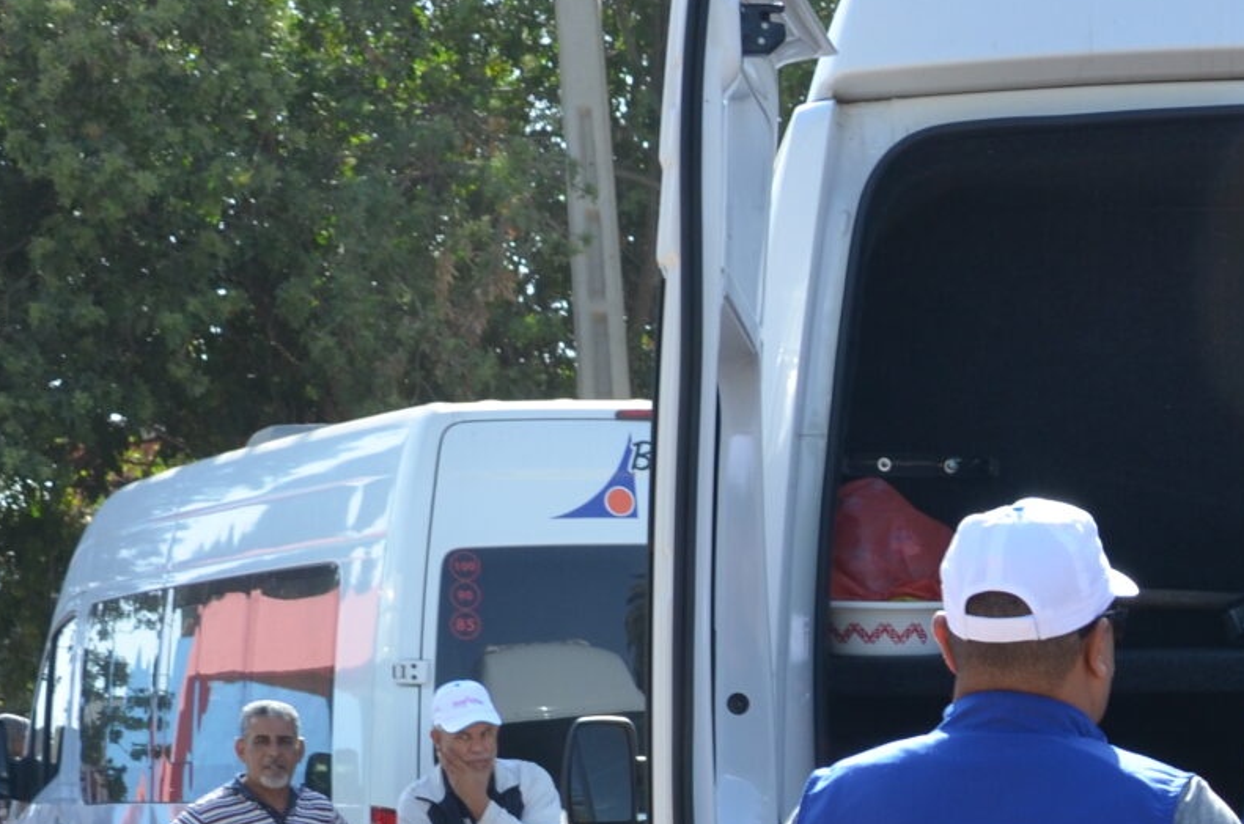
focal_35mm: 136
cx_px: 1441
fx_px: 4690
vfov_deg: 9.7
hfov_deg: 14.7
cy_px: 1247
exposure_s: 1/250
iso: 200
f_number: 8
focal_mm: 28
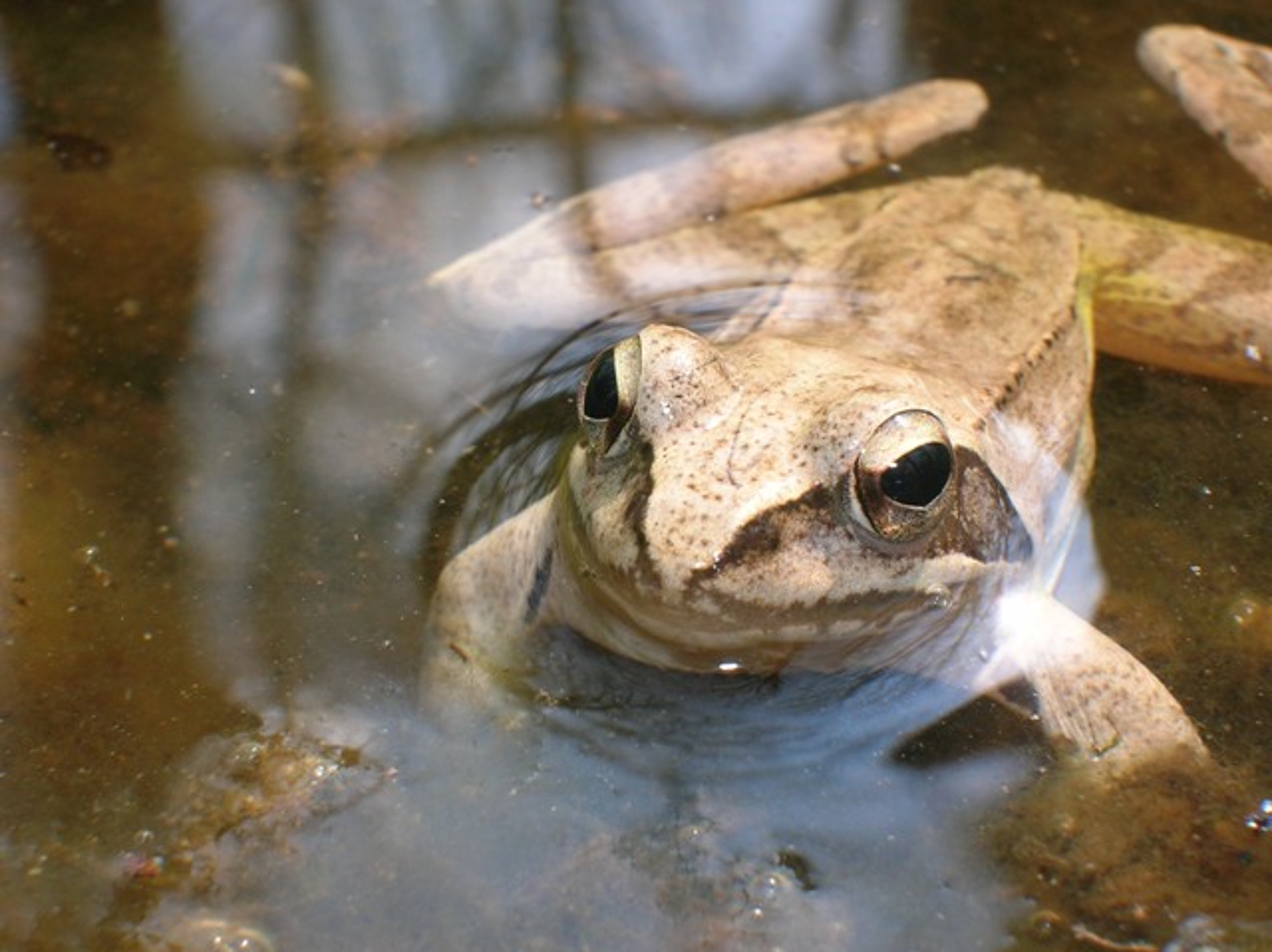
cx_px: 636
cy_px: 476
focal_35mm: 99
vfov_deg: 14.9
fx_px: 3635
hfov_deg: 19.8
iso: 50
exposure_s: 1/52
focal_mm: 16.4
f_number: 8.1
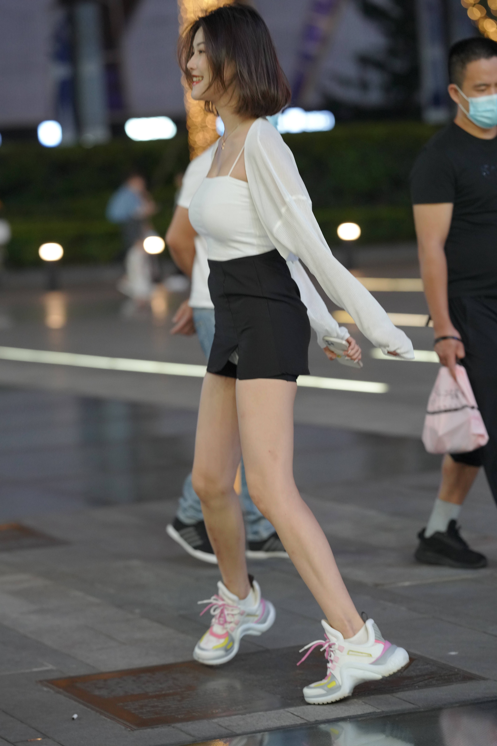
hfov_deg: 10.2
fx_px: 2795
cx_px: 248
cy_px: 373
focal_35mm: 135
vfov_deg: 15.2
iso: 2000
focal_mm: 135
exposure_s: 1/200
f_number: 3.2
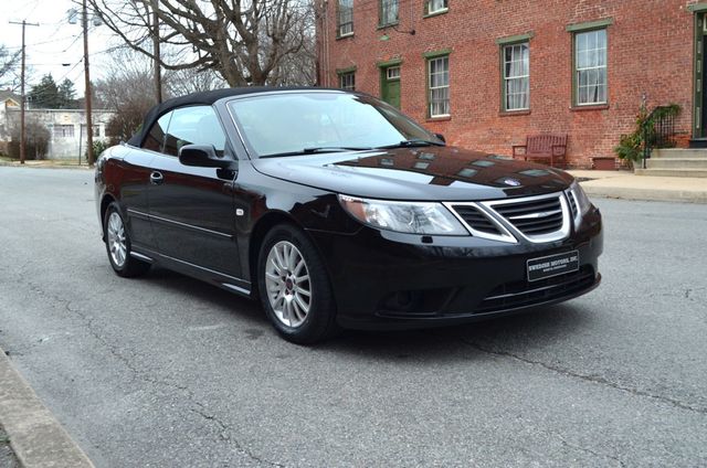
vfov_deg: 36.7
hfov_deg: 53.2
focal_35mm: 36
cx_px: 354
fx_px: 706
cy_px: 234
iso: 360
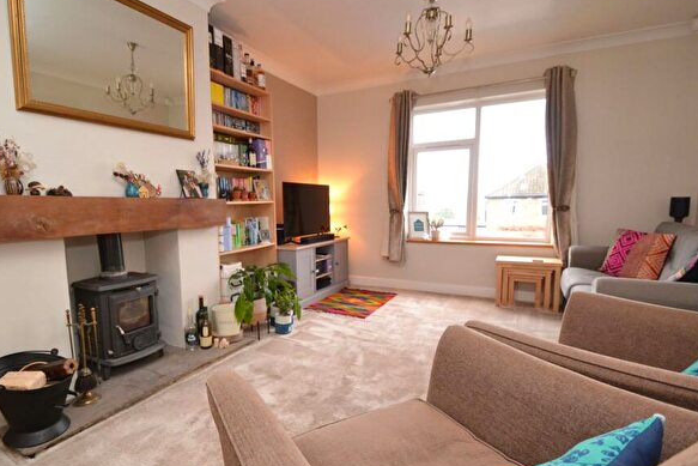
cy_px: 243
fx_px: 349
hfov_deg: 89.8
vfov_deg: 67.4
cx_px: 320
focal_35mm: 18
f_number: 3.5
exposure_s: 1/60
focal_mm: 10
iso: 1400
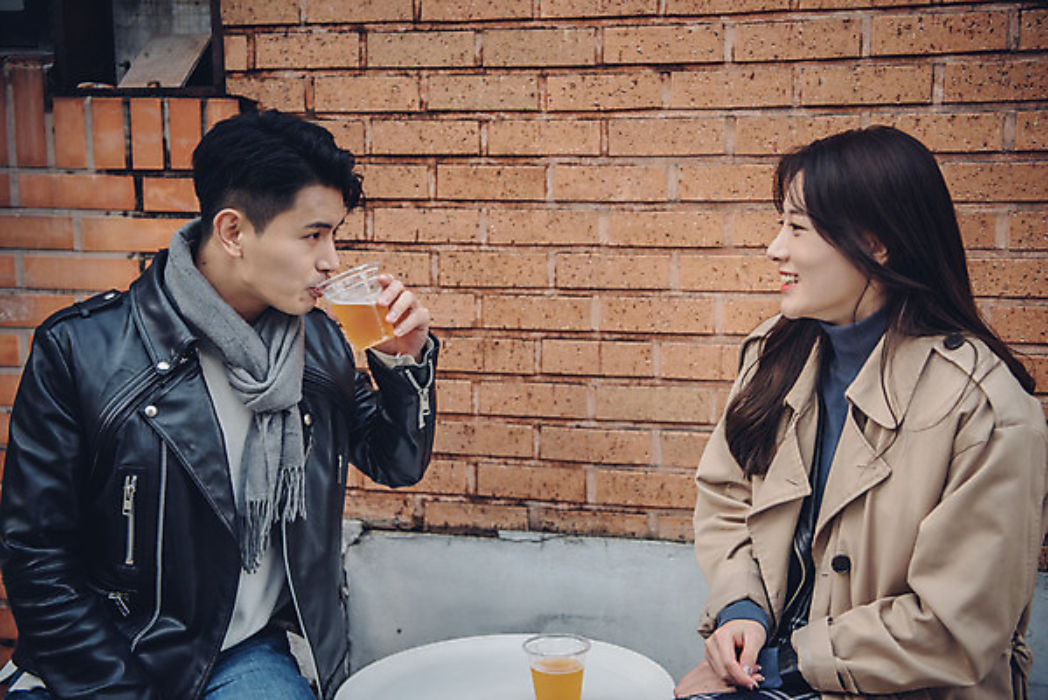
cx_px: 524
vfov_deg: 28.1
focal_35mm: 48
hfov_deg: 41.1
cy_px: 350
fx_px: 1398
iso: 640
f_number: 2.8
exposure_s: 1/80
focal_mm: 48
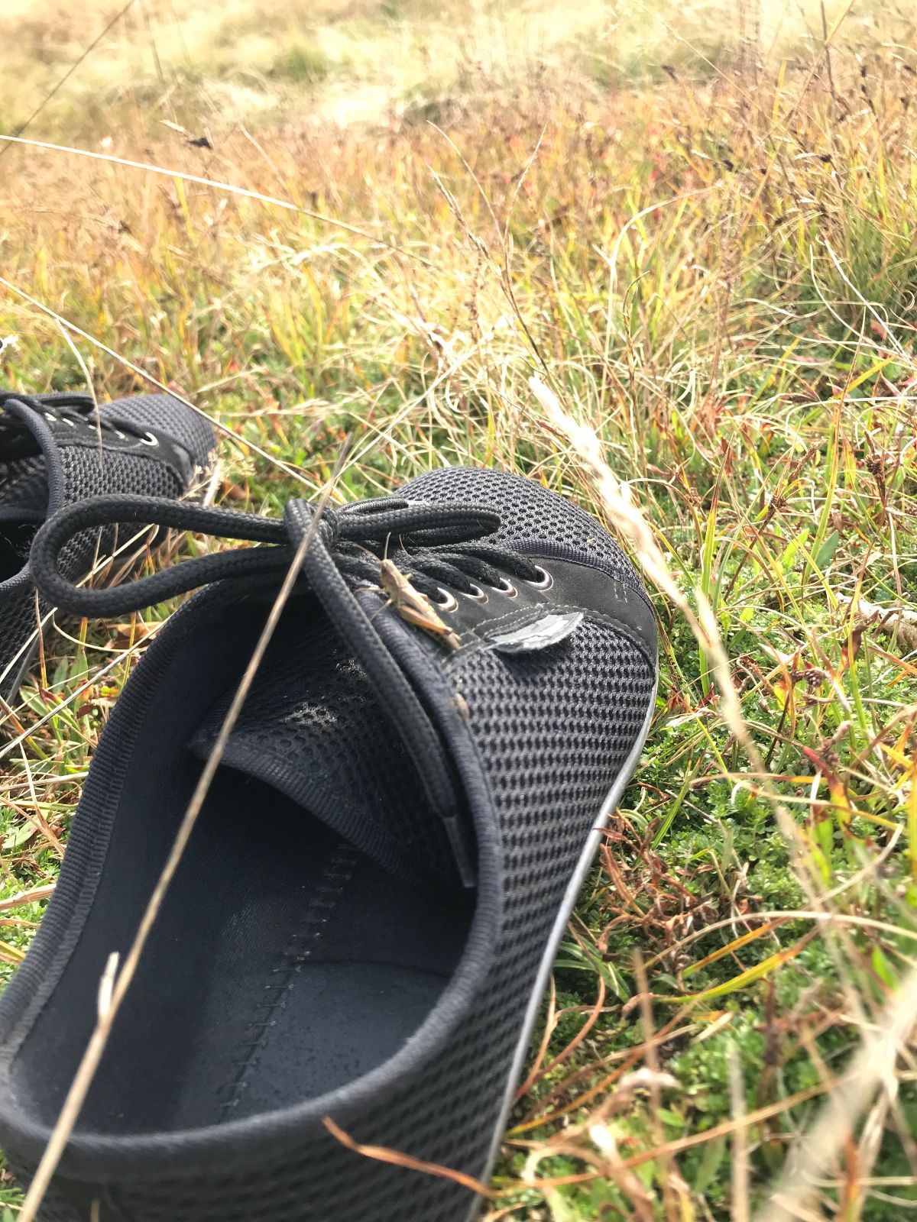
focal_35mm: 28
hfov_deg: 49.7
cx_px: 458
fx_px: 989
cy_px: 611
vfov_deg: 63.4
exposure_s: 1/236
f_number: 1.8
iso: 20
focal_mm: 3.99
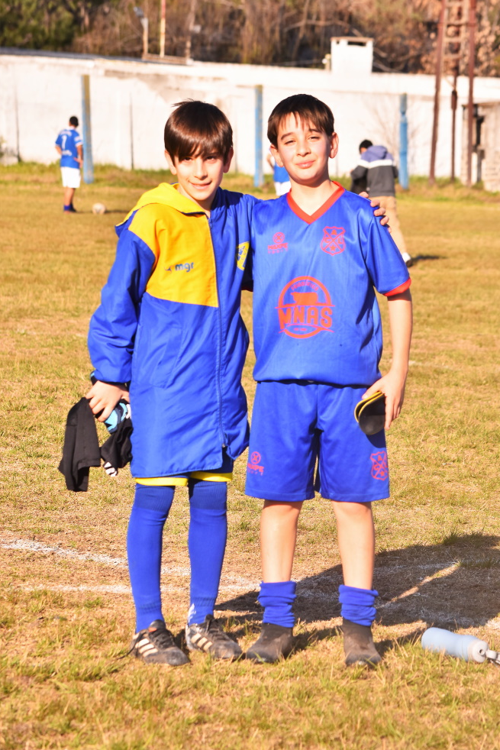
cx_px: 254
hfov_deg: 8.2
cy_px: 369
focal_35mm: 168
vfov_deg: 12.2
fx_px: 3498
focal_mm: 110
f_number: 6.3
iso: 160
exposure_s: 1/500
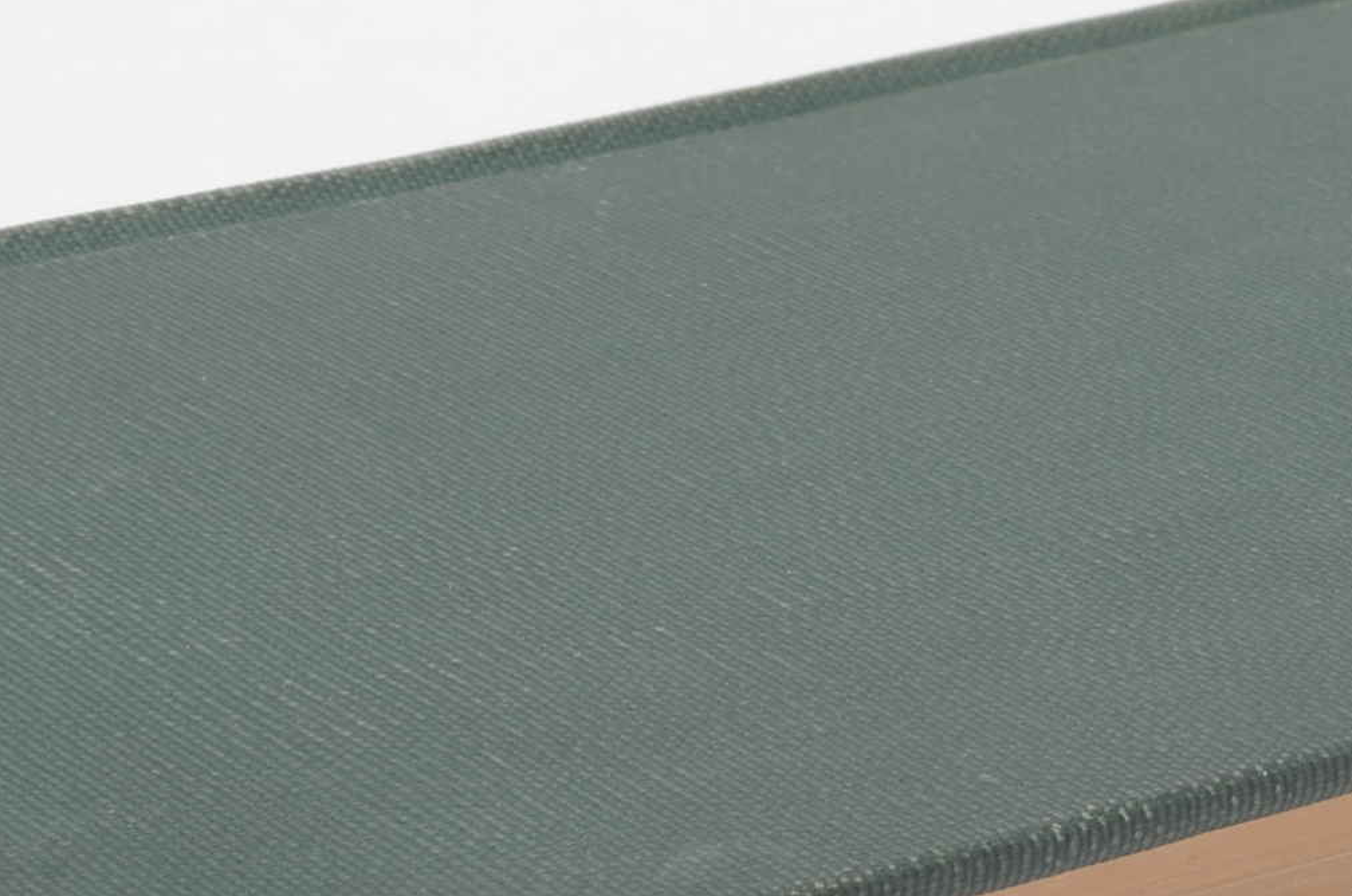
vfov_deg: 8.8
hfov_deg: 13.3
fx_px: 5773
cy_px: 833
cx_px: 825
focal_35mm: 154
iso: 100
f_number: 22
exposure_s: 1/160
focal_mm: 42
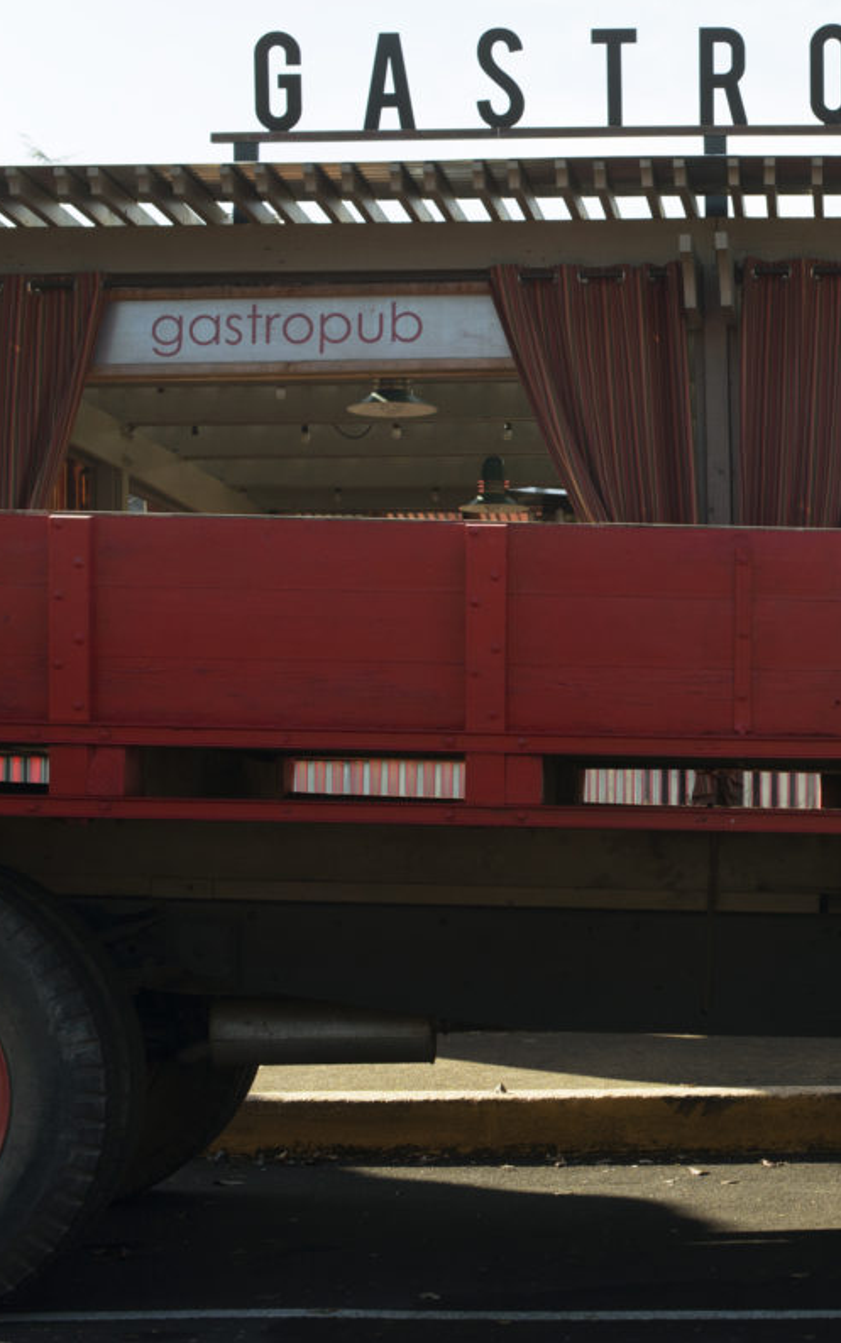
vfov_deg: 26.8
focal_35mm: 77
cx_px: 924
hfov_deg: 16.5
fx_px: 2821
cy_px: 671
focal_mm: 50
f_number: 8
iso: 800
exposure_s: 1/800
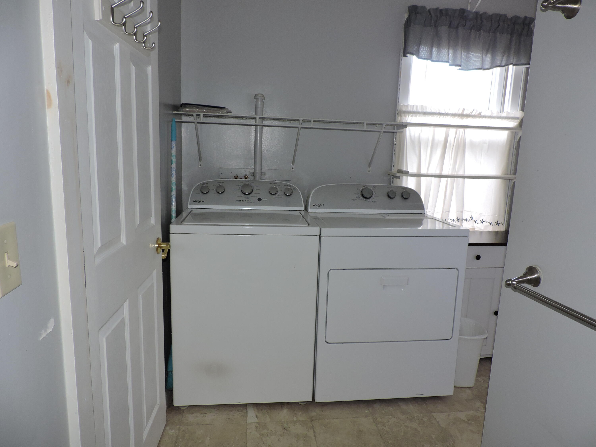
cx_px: 298
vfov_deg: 56.8
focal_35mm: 24
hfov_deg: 71.6
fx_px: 413
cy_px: 224
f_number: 3
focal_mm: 4.3
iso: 200
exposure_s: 1/30
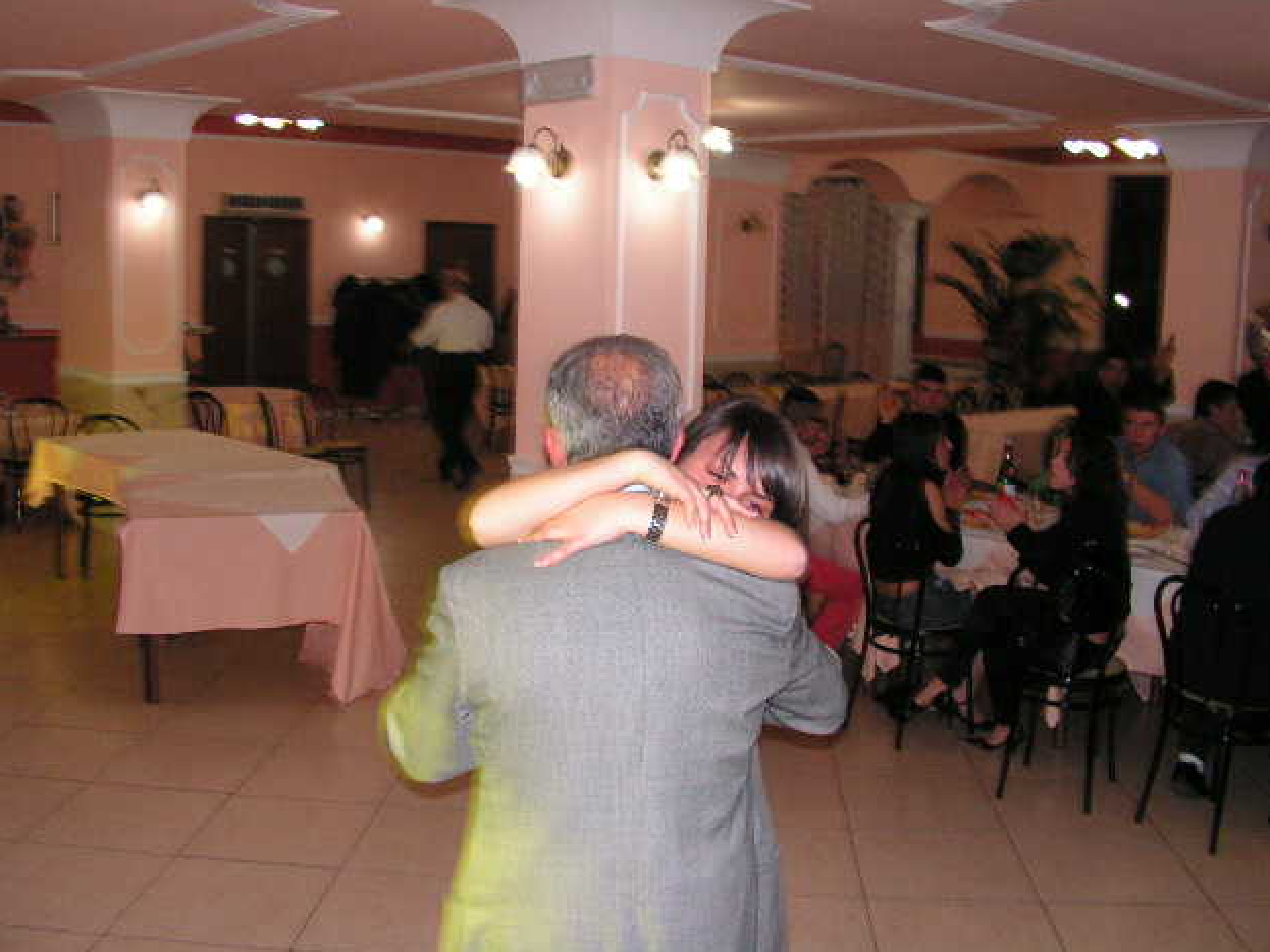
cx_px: 648
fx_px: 1357
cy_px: 469
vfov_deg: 38.7
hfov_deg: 50.1
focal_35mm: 37
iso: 200
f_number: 3.2
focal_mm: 6
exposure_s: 1/40
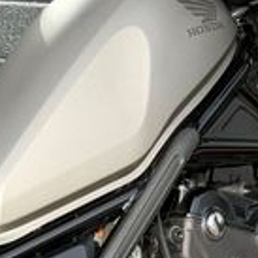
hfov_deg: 8.8
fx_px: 1670
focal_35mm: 198
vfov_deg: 8.7
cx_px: 66
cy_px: 298
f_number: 1.78
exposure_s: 1/1242
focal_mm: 6.76
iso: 80
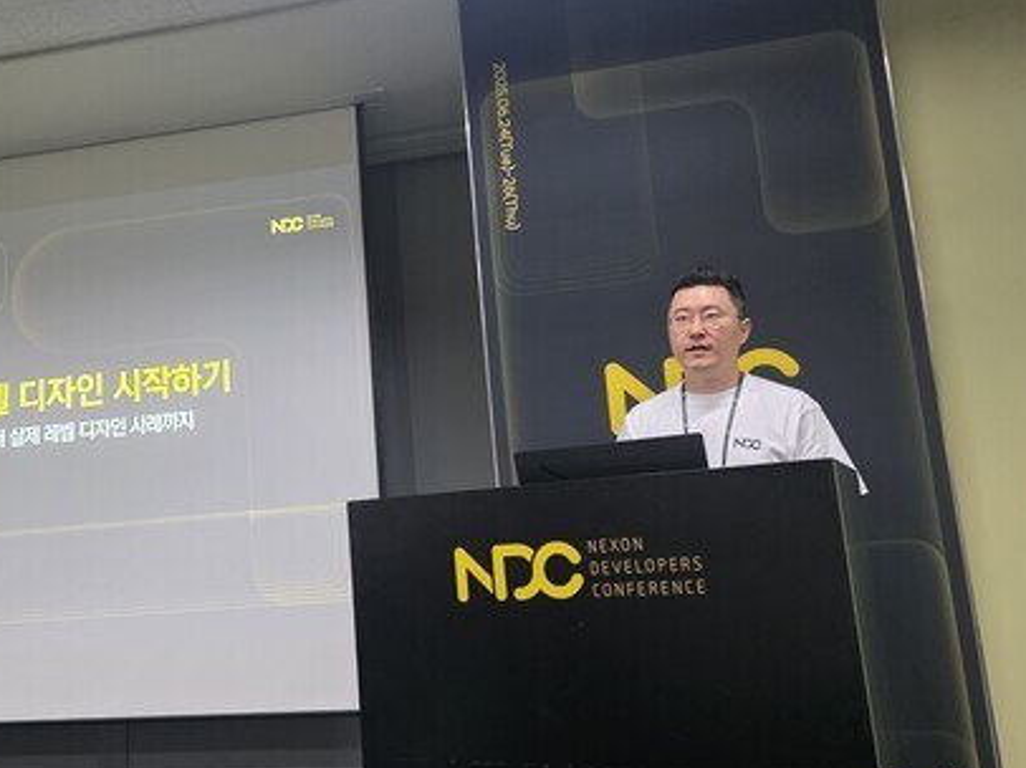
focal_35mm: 34
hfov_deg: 53.1
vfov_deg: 41.7
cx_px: 356
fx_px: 1007
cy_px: 399
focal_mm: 6.3
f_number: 1.7
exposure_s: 1/120
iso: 800
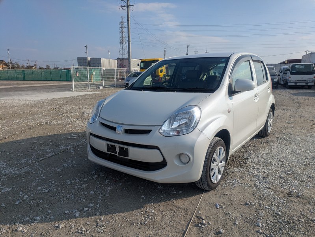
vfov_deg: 54.9
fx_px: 228
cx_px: 158
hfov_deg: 69.4
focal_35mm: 25
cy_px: 118
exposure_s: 1/4739
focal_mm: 5.43
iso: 52
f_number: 1.89
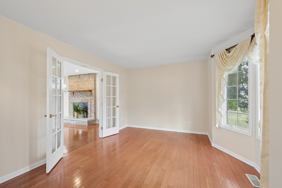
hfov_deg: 104.3
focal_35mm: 14
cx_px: 141
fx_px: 110
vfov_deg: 81.2
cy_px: 94
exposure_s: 1/160
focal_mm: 14
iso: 1000
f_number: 4
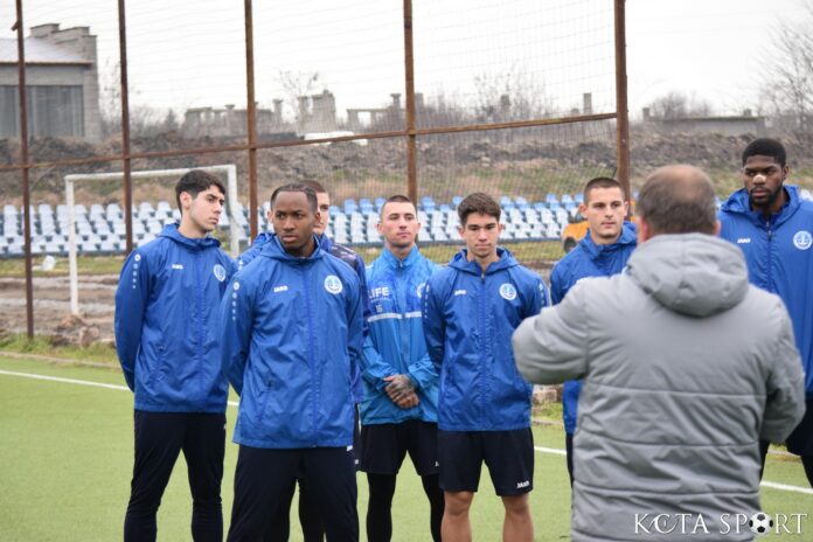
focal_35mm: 117
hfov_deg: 17.5
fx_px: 2642
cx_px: 406
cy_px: 271
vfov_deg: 11.7
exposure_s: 1/640
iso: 1600
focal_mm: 78
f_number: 4.5
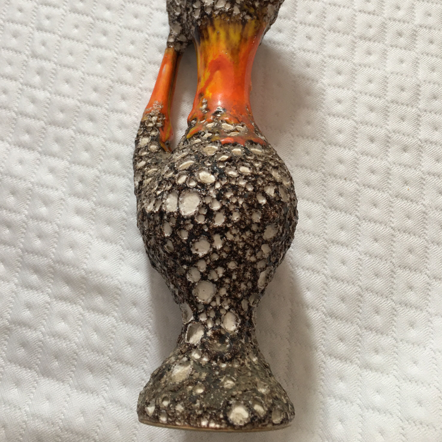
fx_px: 506
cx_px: 217
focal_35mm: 35
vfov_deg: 46.4
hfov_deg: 47.2
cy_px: 144
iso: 32
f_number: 2.2
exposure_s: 1/17
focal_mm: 4.15
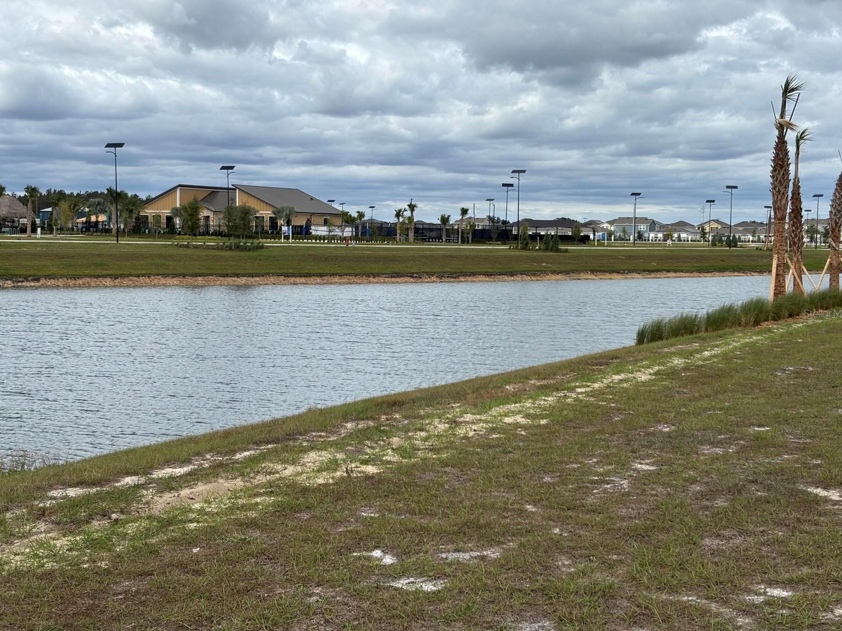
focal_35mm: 53
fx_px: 1289
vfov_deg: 27.5
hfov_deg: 36.2
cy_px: 313
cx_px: 425
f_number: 1.6
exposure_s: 1/2024
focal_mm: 5.96
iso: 32
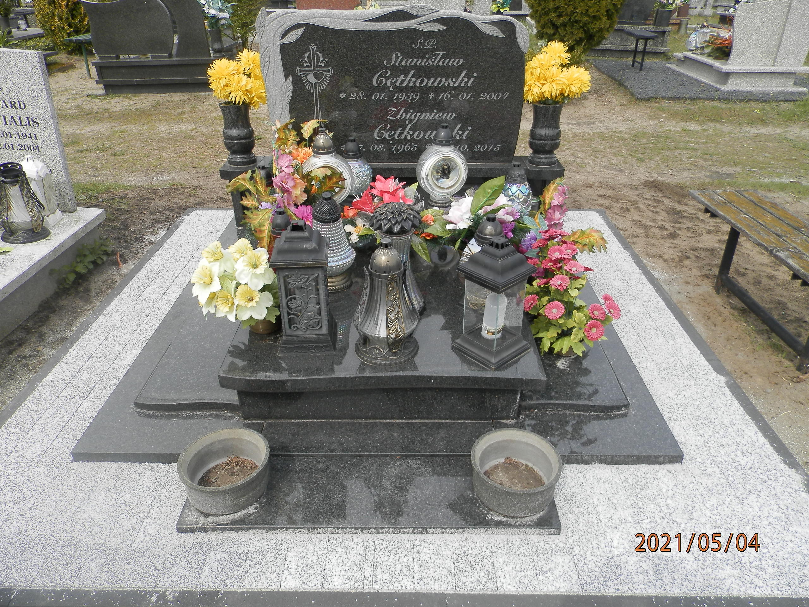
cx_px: 404
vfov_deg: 54.9
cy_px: 304
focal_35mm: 25
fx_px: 584
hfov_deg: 69.4
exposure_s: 1/640
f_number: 3.1
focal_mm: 4.5
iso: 80
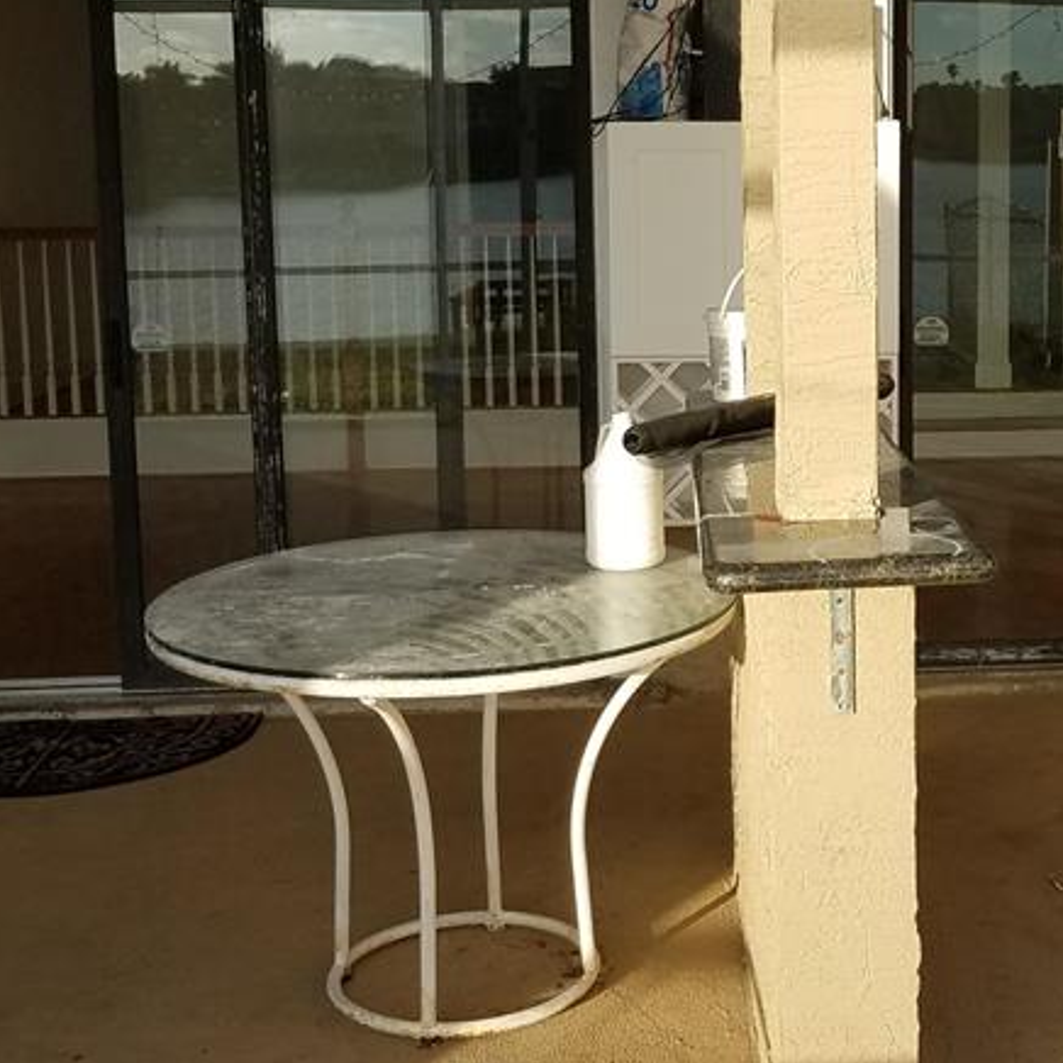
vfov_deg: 31.4
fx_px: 1876
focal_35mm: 54
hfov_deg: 30.7
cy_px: 363
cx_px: 878
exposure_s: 1/724
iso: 40
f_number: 1.7
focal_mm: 4.2
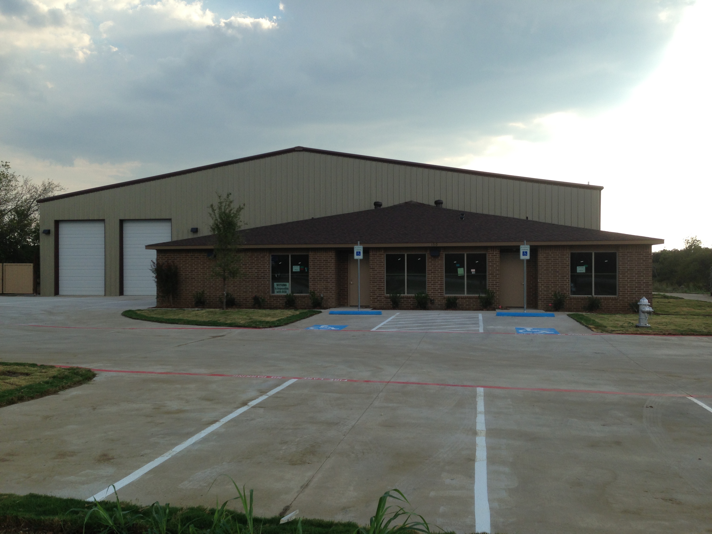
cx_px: 356
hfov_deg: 55.4
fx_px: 679
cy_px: 267
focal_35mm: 33
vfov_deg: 42.9
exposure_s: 1/821
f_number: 2.4
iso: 50
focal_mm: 4.13
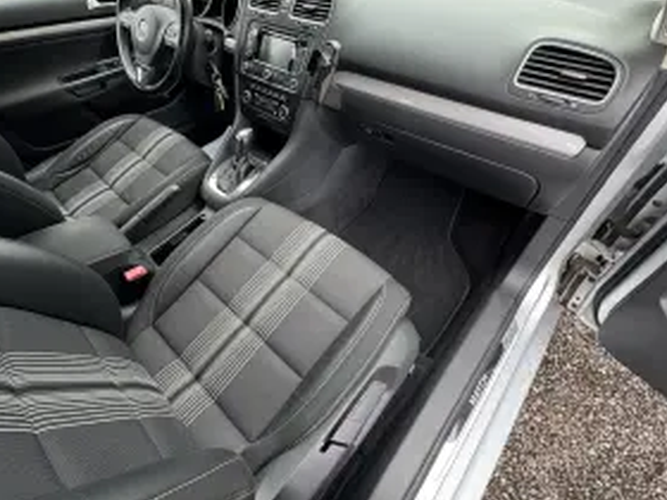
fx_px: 347
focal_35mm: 18
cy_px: 214
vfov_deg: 71.2
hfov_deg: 86.8
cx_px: 272
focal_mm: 2.22
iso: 320
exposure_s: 1/60
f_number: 2.2
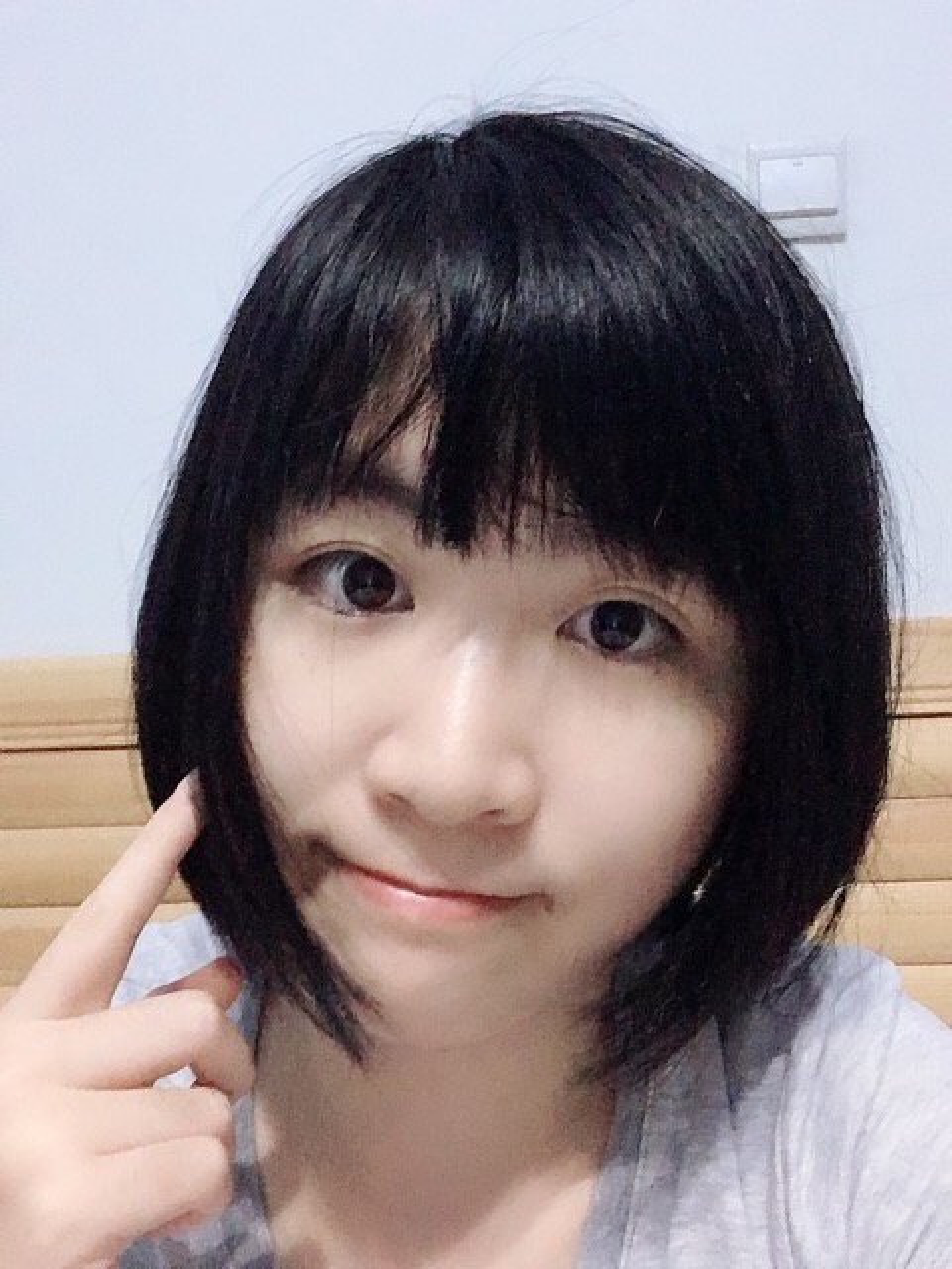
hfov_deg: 45.4
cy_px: 634
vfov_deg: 58.4
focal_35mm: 31
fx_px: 1137
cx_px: 476
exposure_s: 1/17
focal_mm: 2.15
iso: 640
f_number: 2.4
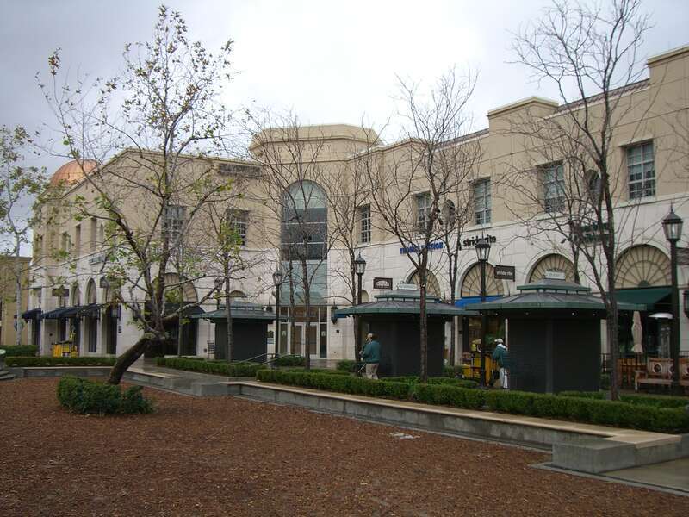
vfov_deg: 37.7
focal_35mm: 38
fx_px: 756
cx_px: 344
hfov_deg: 49.0
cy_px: 258
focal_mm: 6.2
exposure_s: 1/250
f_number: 4.3
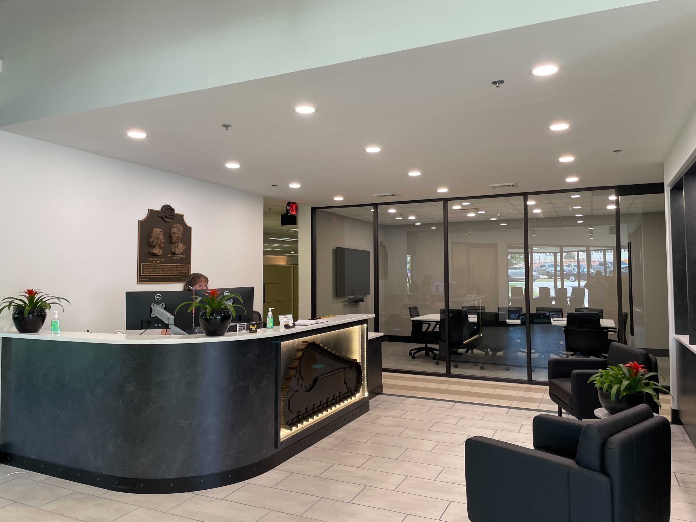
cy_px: 261
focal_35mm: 26
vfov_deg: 53.1
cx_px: 348
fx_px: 523
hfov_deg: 67.3
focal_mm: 4.2
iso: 125
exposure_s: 1/120
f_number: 1.6
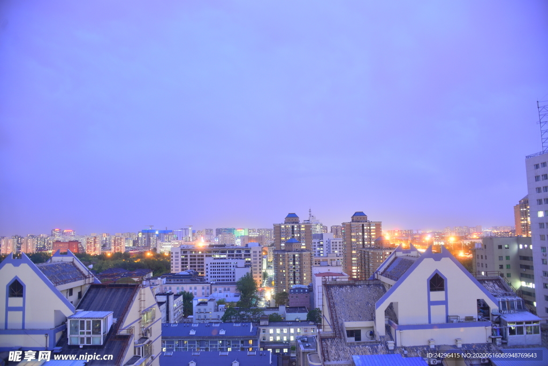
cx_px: 274
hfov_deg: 65.4
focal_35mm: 28
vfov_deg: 46.5
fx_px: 426
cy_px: 183
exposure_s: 3
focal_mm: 28
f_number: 3.5
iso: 250
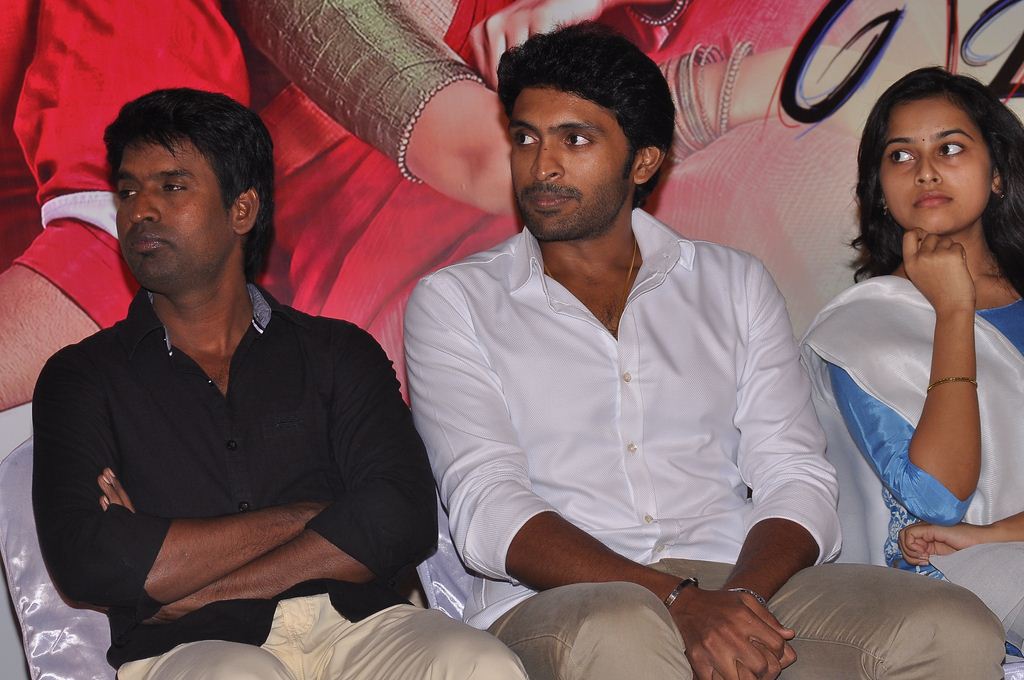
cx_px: 512
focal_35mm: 135
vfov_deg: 10.1
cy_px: 340
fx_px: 3835
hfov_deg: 15.2
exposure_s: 1/80
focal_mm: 90
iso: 400
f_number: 5.6
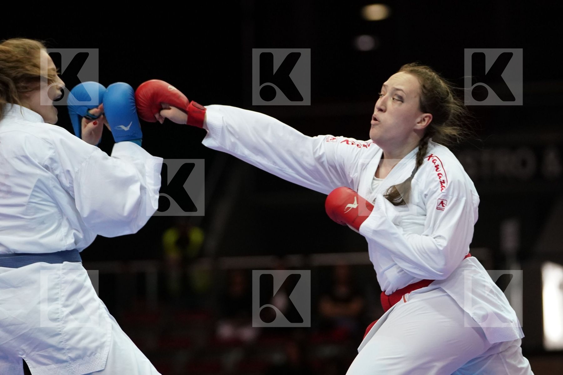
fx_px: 3472
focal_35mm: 222
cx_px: 282
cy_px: 188
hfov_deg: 9.3
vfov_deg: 6.2
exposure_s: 1/1000
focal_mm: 148
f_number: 2.8
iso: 3200
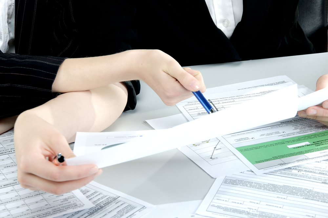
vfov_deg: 11.4
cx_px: 164
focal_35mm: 120
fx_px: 1092
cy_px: 109
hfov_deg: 17.1
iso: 200
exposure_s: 1/160
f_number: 10
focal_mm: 80
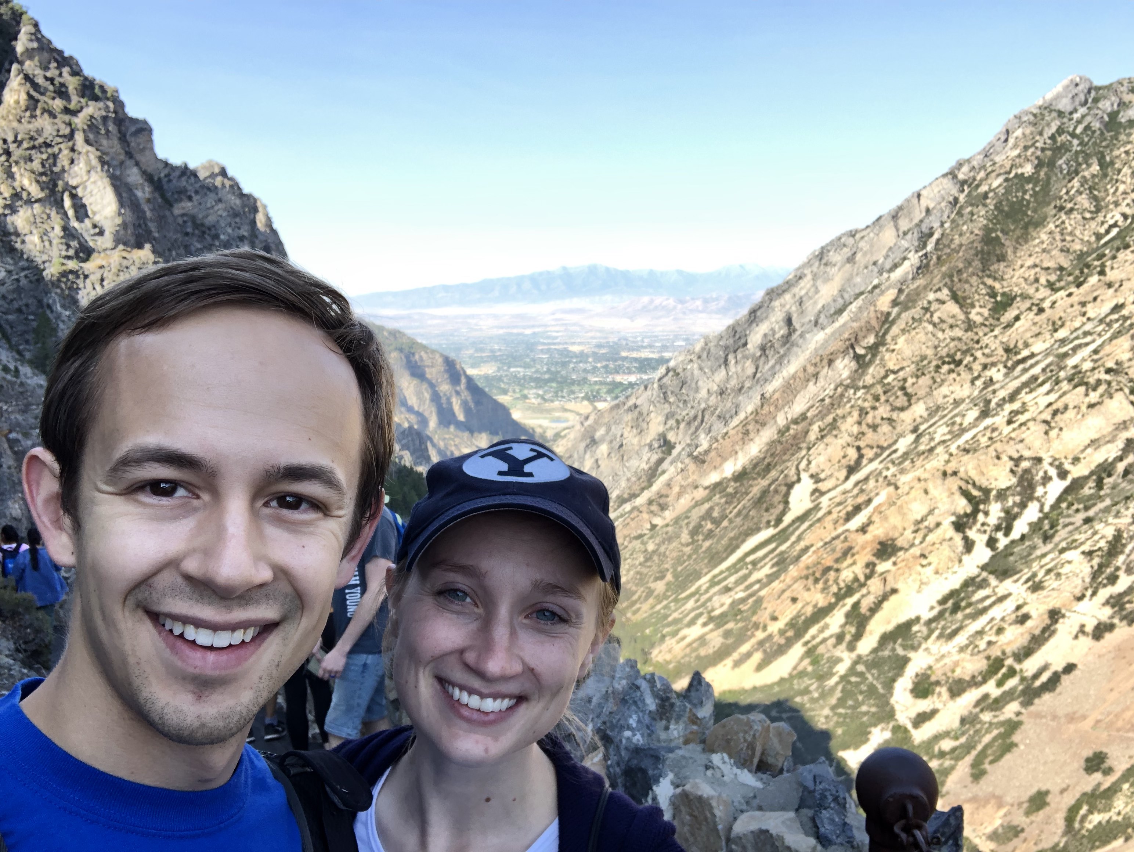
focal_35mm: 32
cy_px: 426
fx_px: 1049
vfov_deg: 44.2
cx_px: 567
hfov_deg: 56.8
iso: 25
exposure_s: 1/120
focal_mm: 2.87
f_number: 2.2
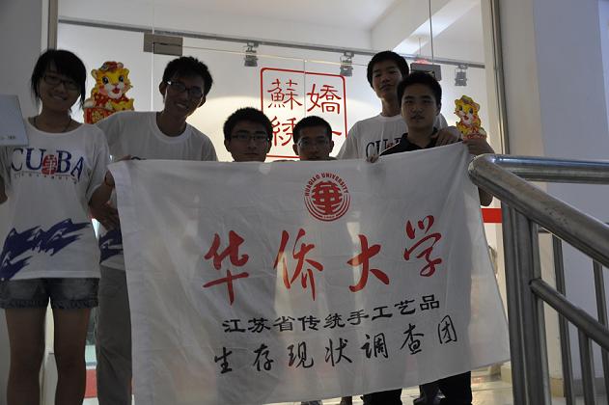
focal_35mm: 33
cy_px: 202
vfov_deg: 39.9
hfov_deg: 57.2
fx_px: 558
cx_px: 304
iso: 800
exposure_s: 1/10
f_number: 3.8
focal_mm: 22
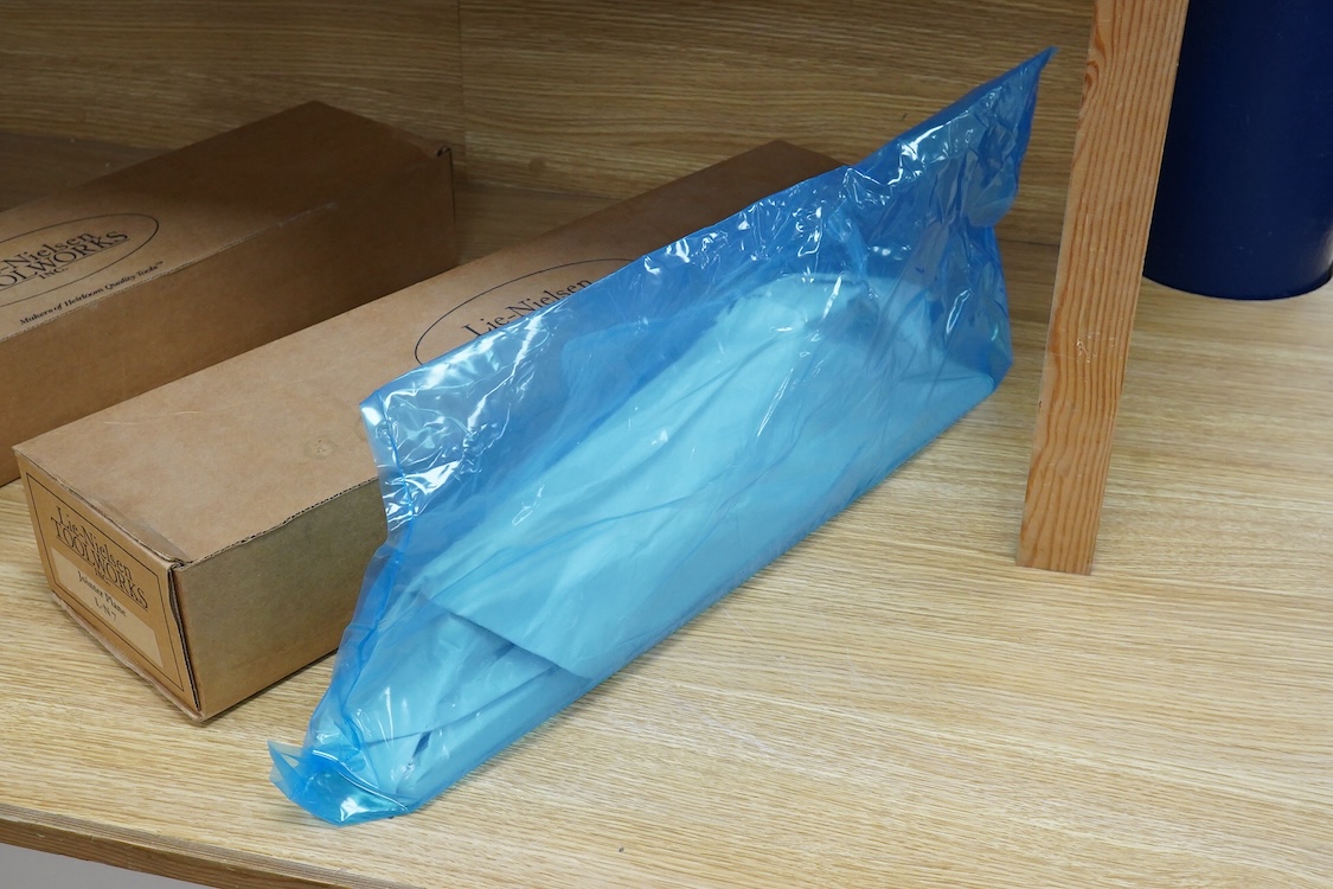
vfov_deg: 29.9
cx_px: 666
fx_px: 1666
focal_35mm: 45
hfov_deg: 43.6
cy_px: 444
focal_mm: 30
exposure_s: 1/100
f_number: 13
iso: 2500
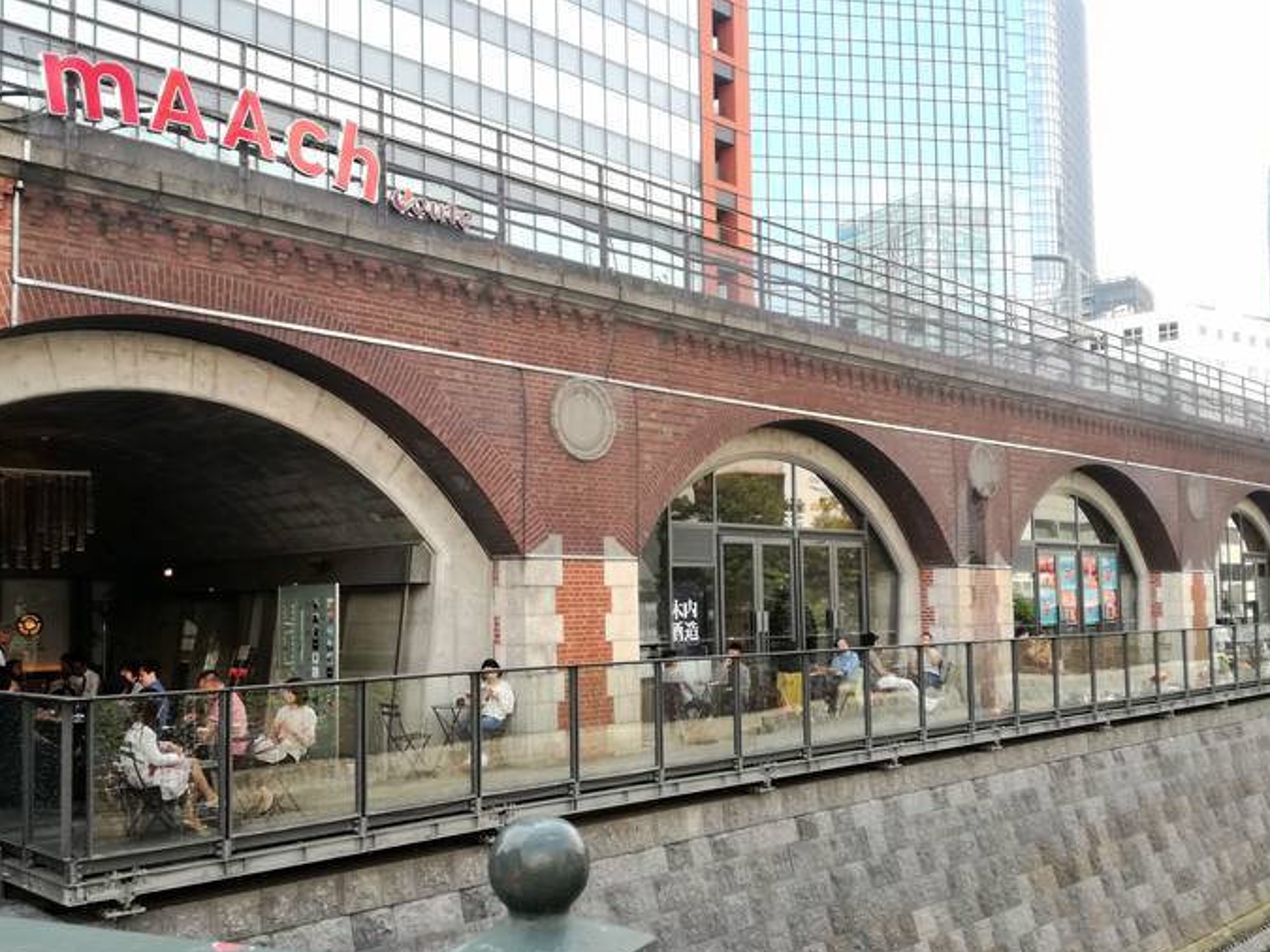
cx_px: 659
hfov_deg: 56.8
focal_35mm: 32
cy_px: 532
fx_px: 1174
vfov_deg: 44.1
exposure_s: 1/258
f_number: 2
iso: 50
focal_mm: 3.79
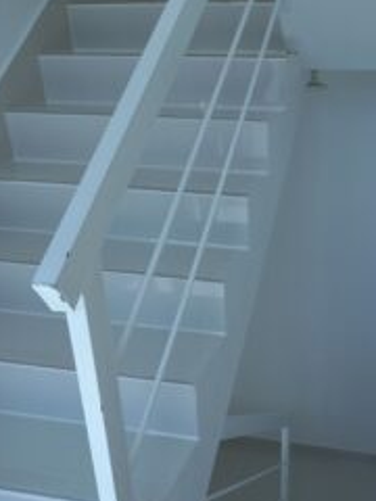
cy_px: 339
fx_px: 565
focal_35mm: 39
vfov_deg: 47.0
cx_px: 271
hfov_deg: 36.2
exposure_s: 1/344
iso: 25
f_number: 2
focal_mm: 4.6
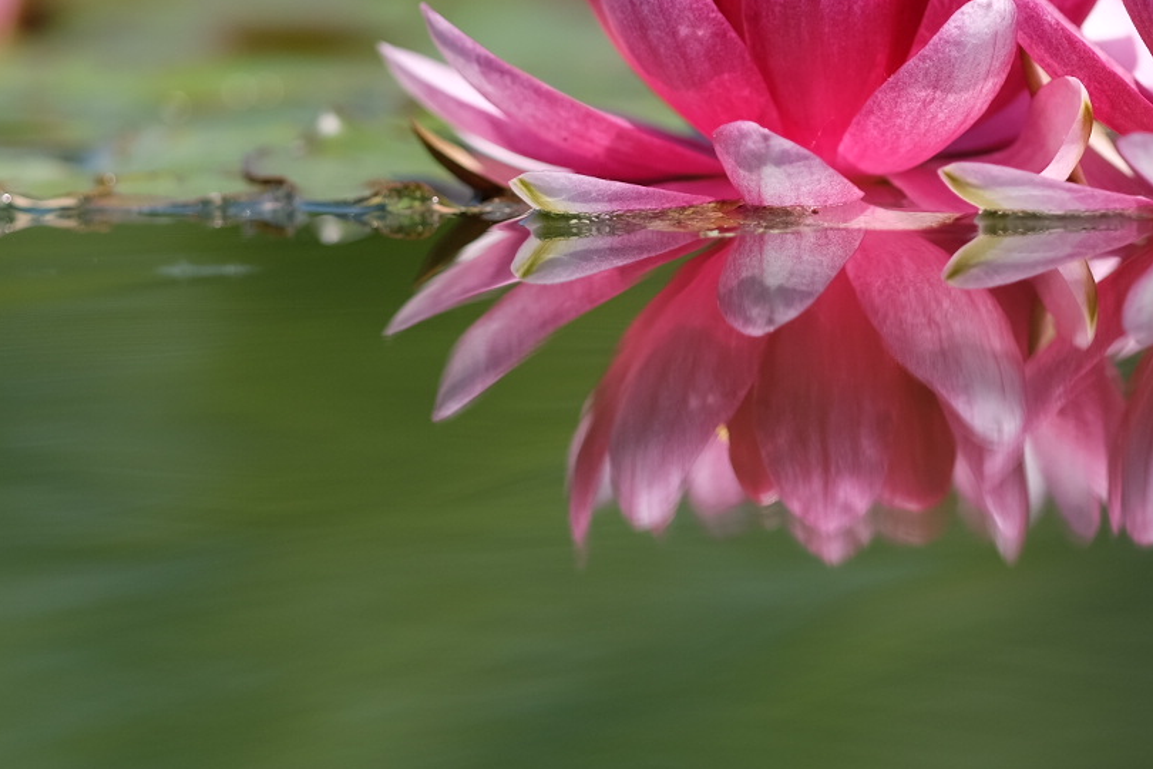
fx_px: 9479
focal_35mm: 296
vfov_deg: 4.6
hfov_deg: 7.0
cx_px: 756
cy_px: 36
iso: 200
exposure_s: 1/4000
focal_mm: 90
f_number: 2
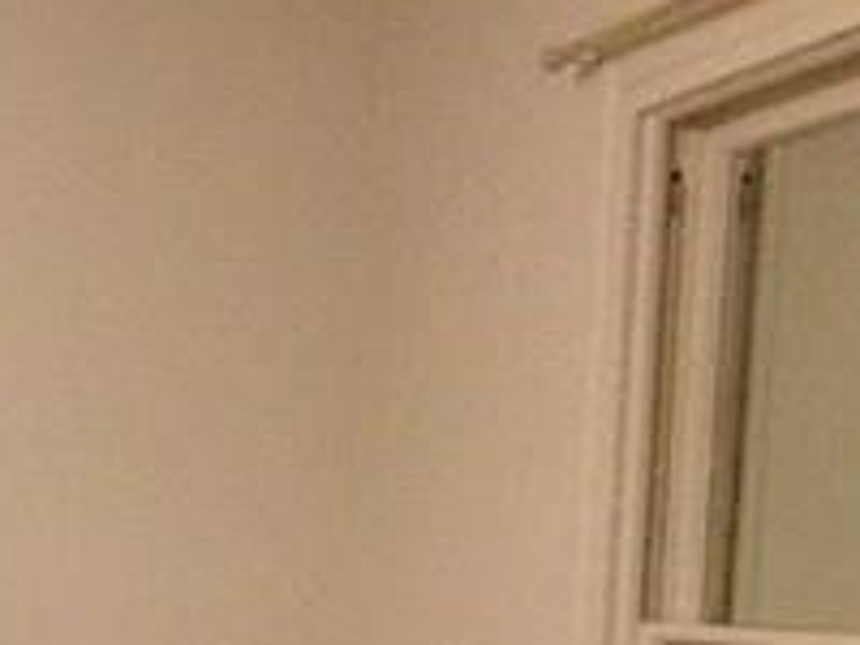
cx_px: -396
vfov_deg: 12.8
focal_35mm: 112
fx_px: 2783
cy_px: 813
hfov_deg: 16.2
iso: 320
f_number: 2.4
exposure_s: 1/20
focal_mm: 4.28
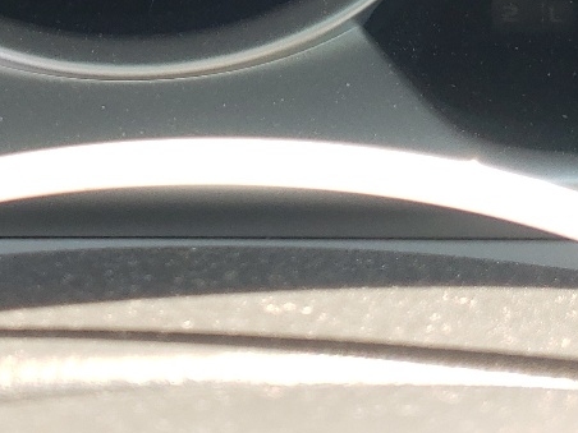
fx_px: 1536
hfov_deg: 21.0
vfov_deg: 14.7
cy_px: -264
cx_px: 102
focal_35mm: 92
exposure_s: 1/286
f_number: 1.5
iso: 50
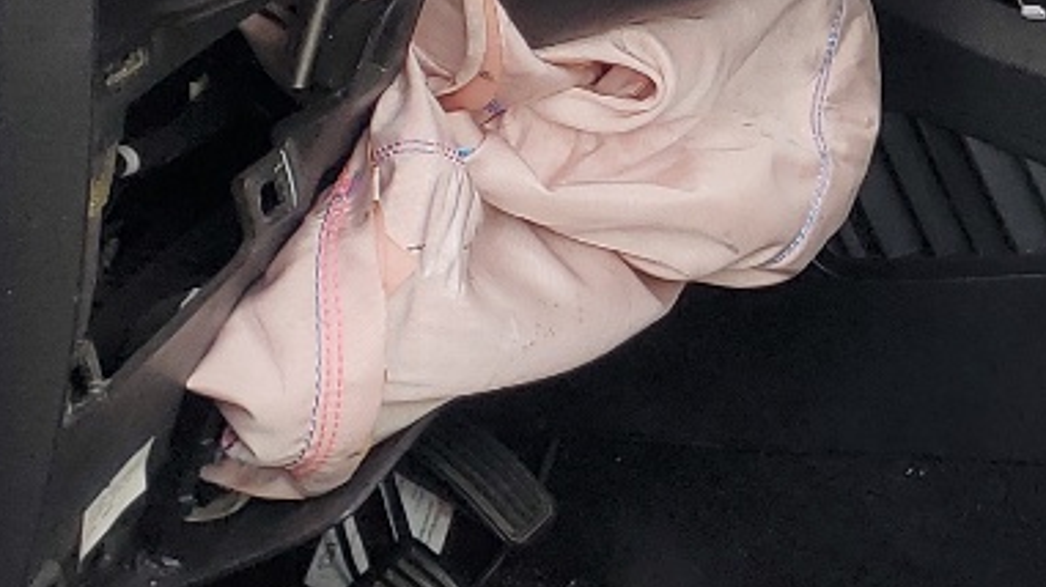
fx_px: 3299
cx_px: 1655
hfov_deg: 16.2
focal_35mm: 119
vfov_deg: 10.1
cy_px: 11
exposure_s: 1/152
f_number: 1.5
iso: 50
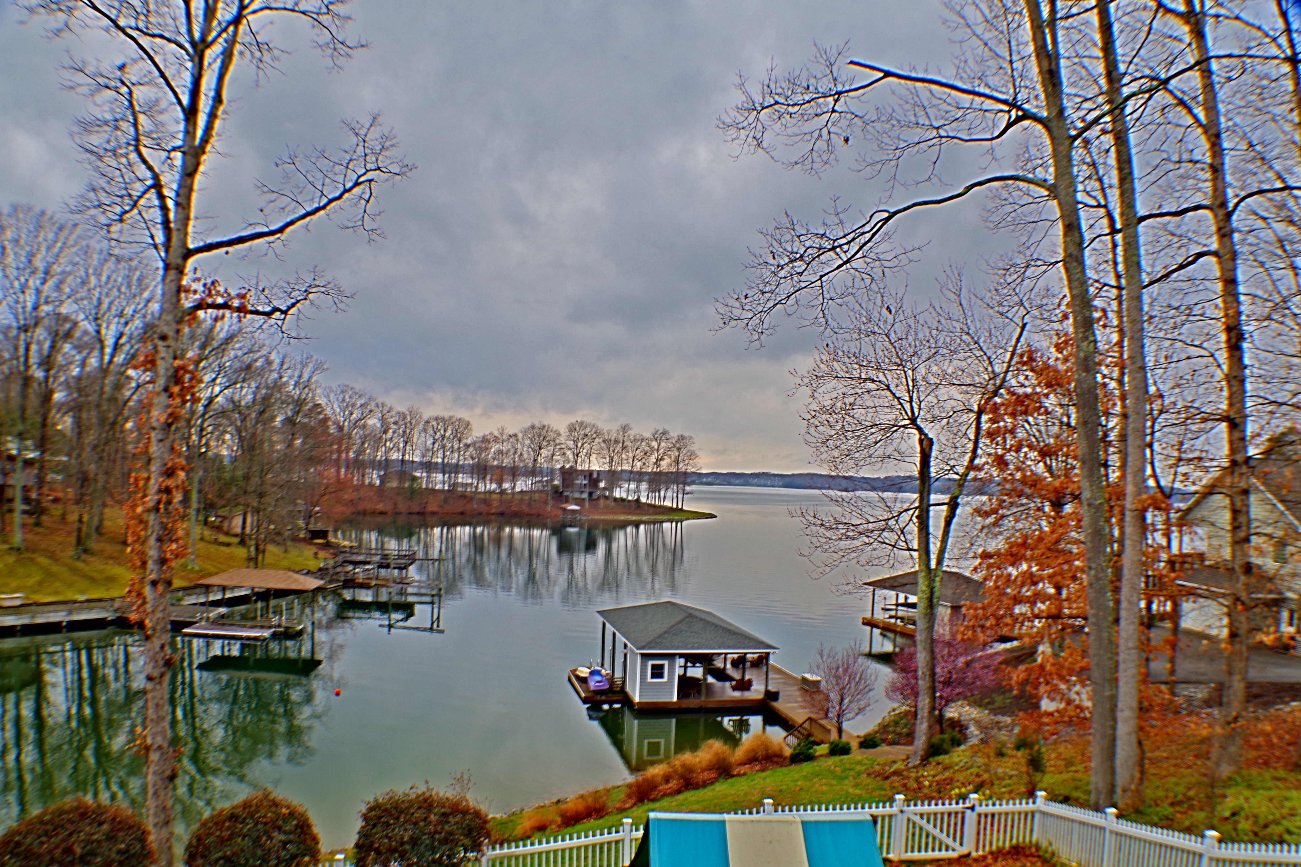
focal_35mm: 30
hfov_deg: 61.9
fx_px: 1084
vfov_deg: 43.6
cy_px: 434
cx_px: 650
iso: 200
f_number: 11
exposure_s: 1/50
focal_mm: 20
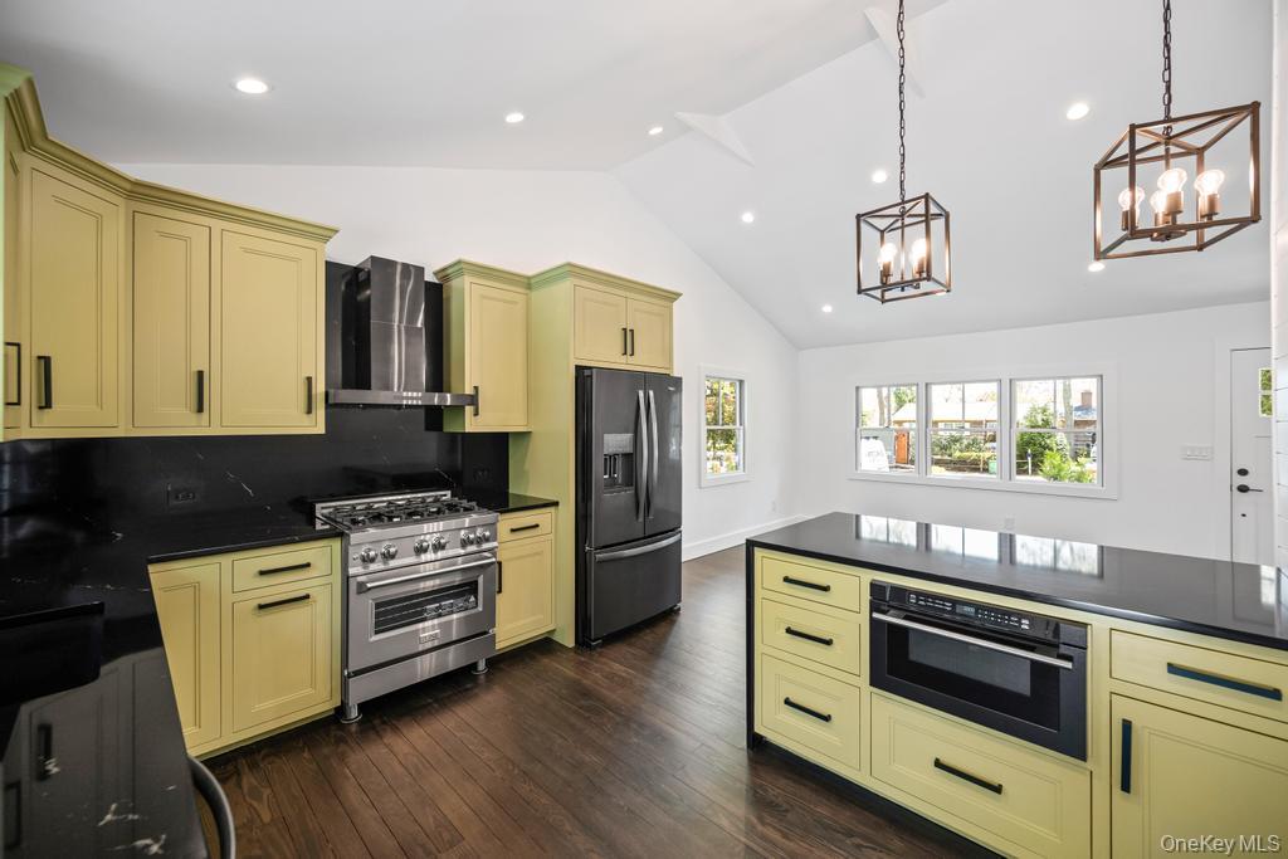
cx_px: 644
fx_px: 501
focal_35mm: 14
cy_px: 430
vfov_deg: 81.2
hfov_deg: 104.2
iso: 1600
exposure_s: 1/60
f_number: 5
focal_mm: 14
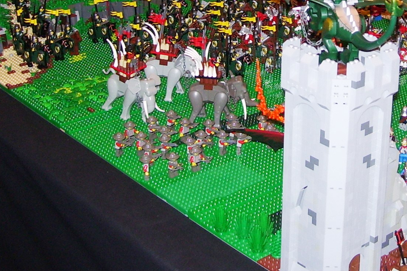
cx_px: 272
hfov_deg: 25.9
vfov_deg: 17.1
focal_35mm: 78
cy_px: -7
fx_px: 882
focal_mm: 6
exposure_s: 1/60
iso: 80
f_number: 2.7
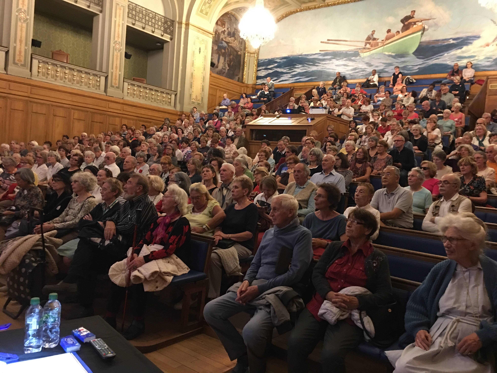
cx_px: 248
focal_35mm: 29
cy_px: 186
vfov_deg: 48.2
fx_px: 416
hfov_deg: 61.7
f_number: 2.2
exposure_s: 1/8
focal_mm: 4.15
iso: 125
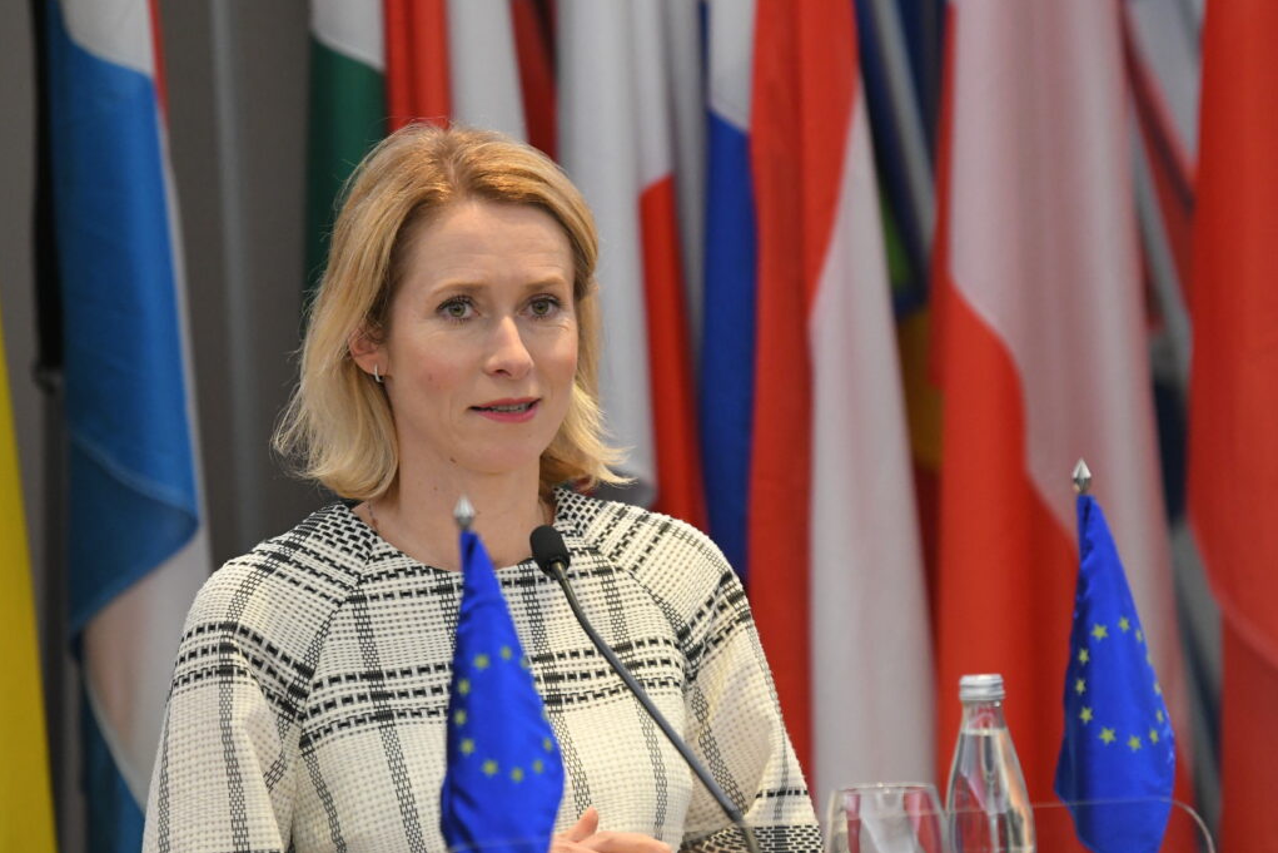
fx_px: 10686
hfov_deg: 6.8
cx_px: 638
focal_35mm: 301
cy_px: 426
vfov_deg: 4.6
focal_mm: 200
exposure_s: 1/200
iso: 3200
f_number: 3.5
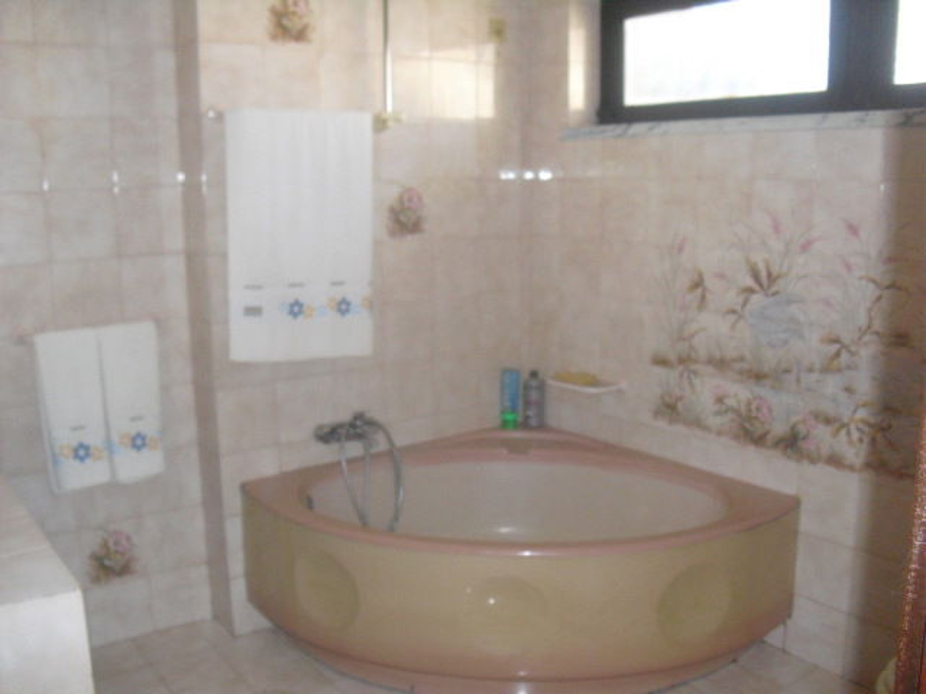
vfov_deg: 39.7
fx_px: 963
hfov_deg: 51.4
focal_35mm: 36
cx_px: 463
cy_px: 347
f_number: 3.1
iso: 400
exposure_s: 1/60
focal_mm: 6.3
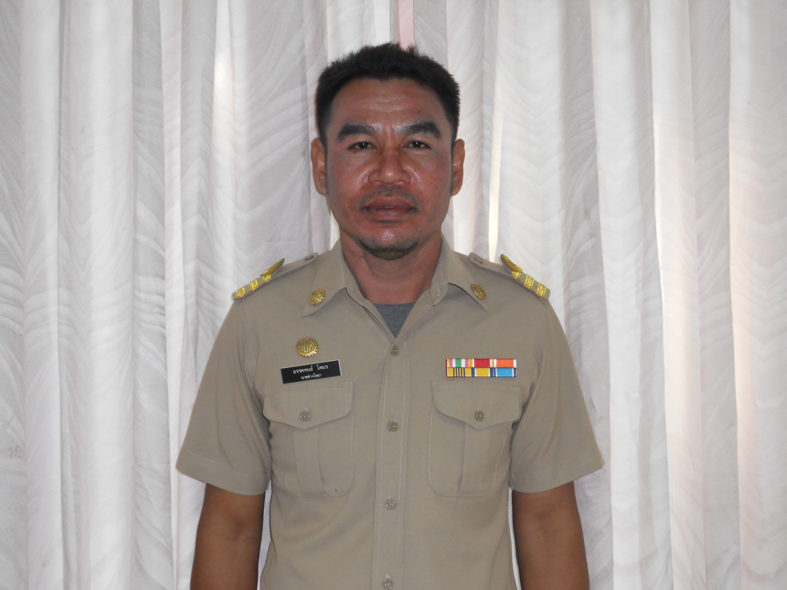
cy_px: 295
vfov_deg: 31.5
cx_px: 394
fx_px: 1046
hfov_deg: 41.2
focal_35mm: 46
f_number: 4.3
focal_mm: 8.2
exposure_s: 1/30
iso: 200
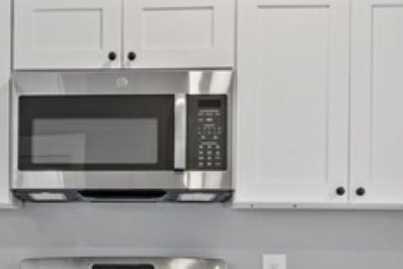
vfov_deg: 18.8
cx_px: 63
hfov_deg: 27.7
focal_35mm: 71
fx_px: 795
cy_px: 252
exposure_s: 3.2
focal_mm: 16
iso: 320
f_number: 11
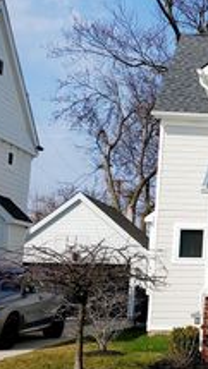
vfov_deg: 31.8
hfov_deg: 15.6
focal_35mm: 66
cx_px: 378
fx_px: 647
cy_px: 150
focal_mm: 4.3
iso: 50
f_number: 2.4
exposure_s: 1/5000
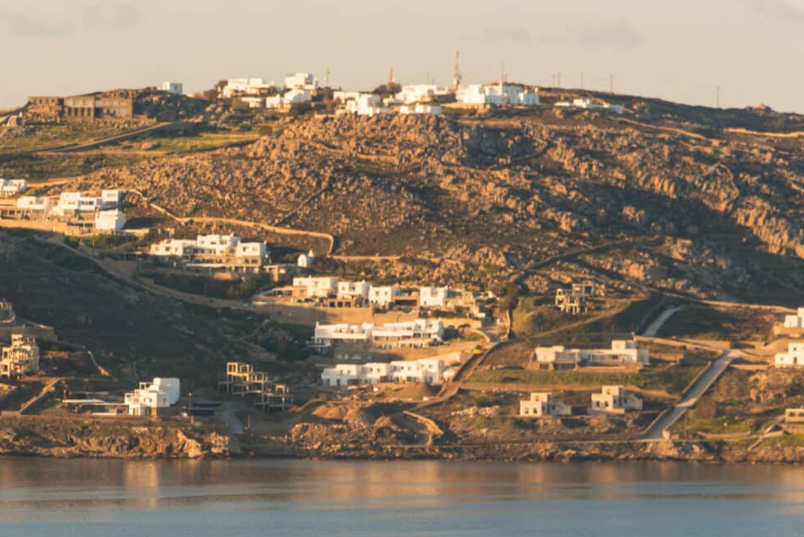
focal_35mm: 316
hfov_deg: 6.5
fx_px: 7060
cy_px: 672
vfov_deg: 4.3
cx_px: -17
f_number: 6.3
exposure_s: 1/125
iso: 100
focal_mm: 120
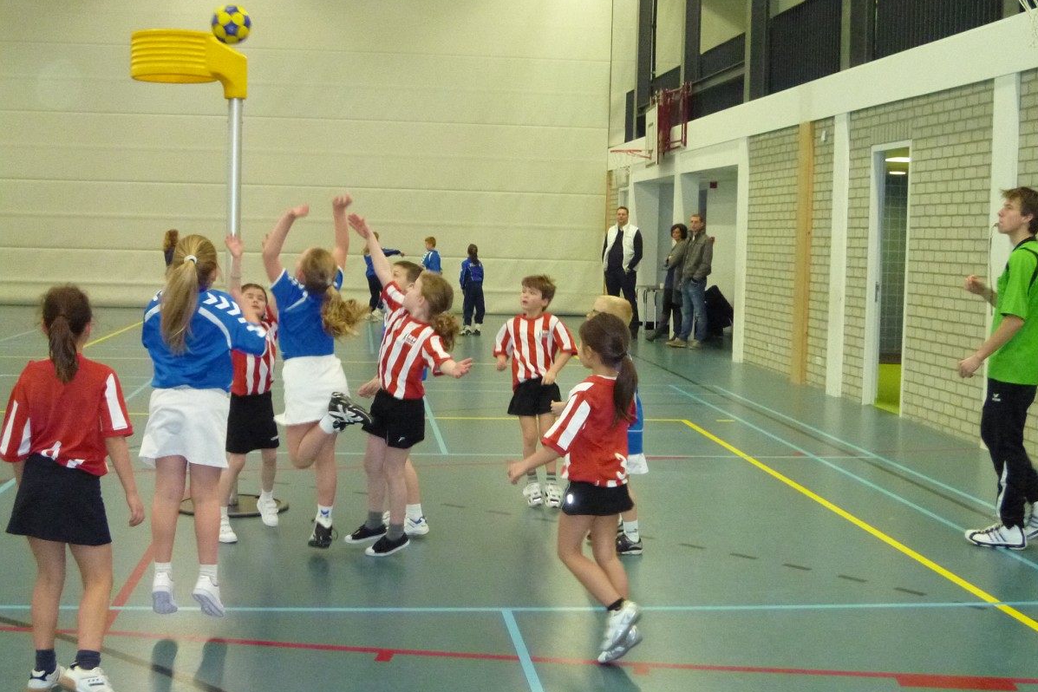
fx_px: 1413
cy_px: 324
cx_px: 519
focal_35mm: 49
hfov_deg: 40.3
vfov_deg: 27.5
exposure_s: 1/125
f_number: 3.4
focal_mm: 8.4
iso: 1000
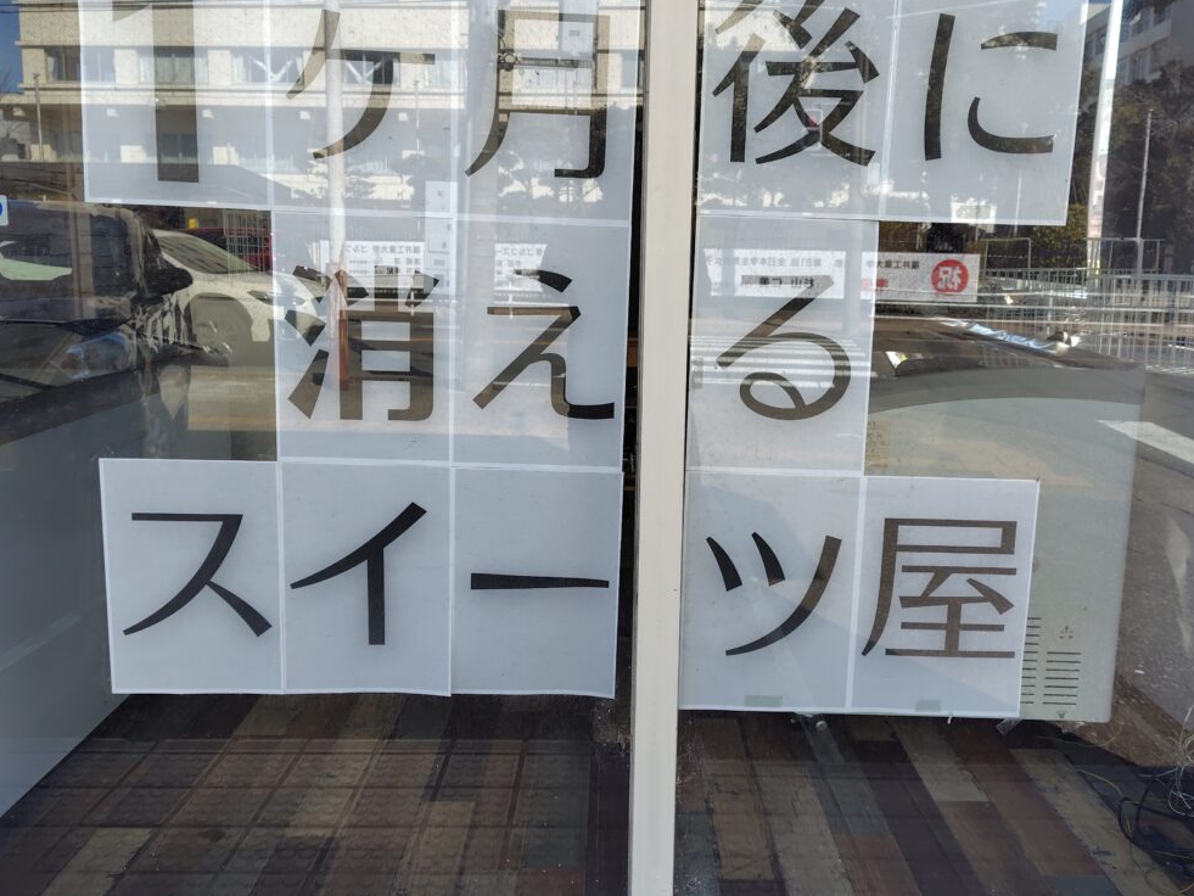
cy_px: 422
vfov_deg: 46.8
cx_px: 627
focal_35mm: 30
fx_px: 1035
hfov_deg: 59.9
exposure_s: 1/387
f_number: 1.9
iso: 50
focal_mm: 5.6
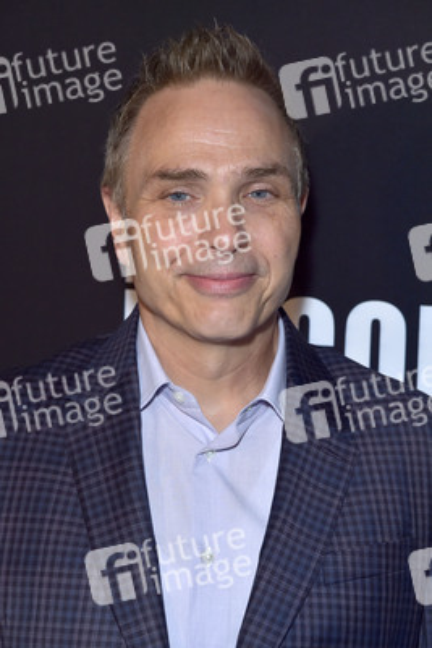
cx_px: 216
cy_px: 324
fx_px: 1888
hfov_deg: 13.1
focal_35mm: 105
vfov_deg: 19.4
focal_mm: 105
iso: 800
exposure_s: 1/200
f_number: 6.3
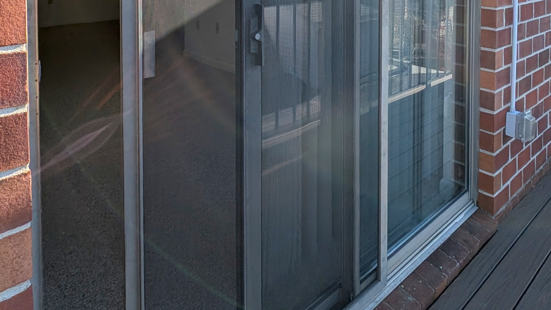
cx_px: 344
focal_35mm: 27
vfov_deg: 36.3
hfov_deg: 68.8
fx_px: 395
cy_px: -32
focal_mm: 2.23
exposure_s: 1/2309
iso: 32
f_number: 1.95
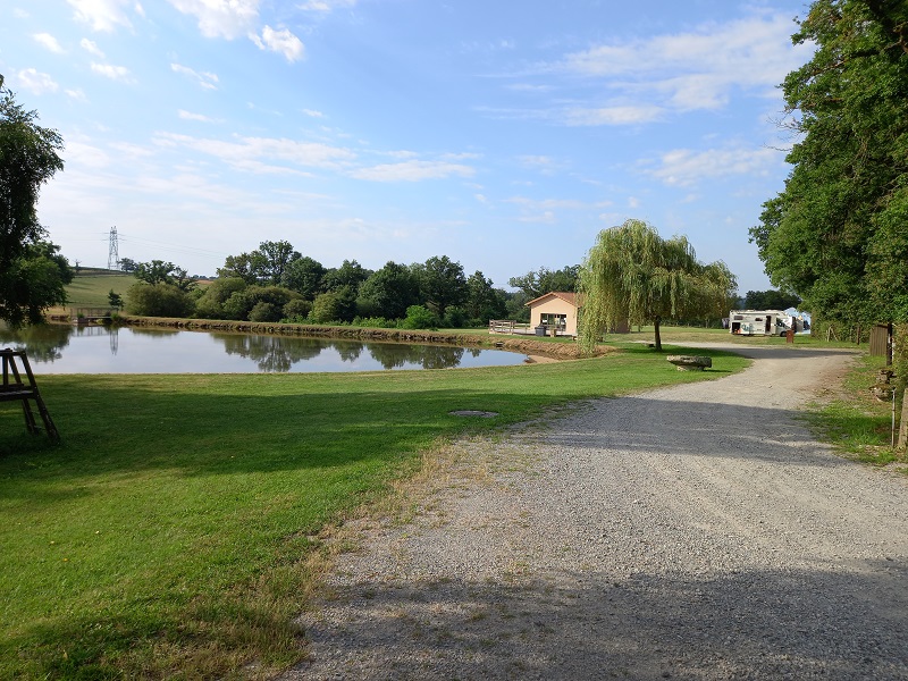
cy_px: 340
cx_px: 454
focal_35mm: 25
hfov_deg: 69.4
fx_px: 656
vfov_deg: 54.9
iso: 25
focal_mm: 4.6
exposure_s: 1/565
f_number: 2
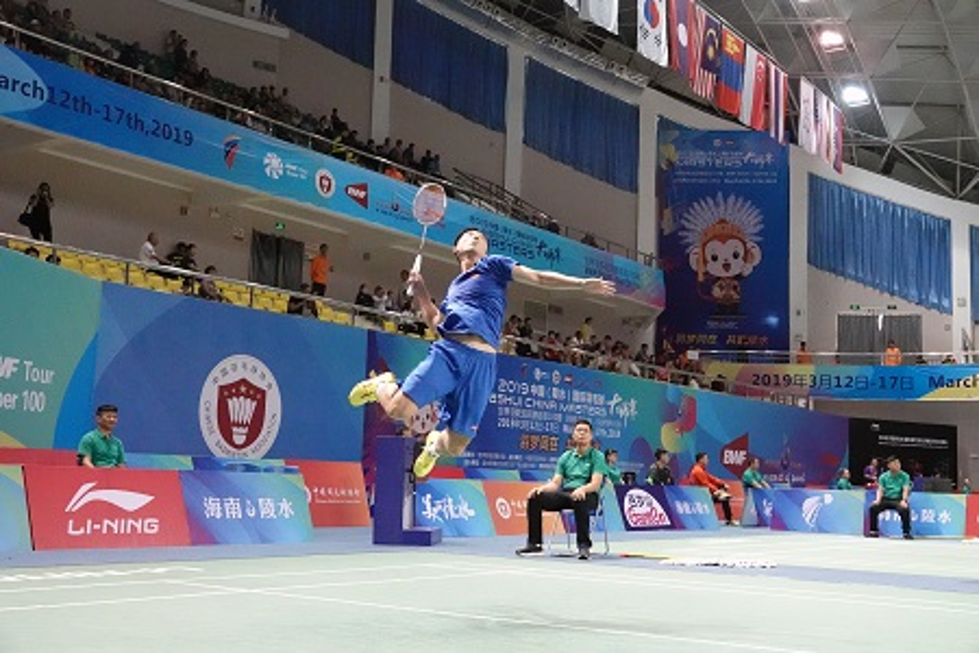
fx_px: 1169
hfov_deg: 45.4
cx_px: 490
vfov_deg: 31.2
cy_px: 326
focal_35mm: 43
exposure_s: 1/800
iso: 6400
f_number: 3.2
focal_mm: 15.73
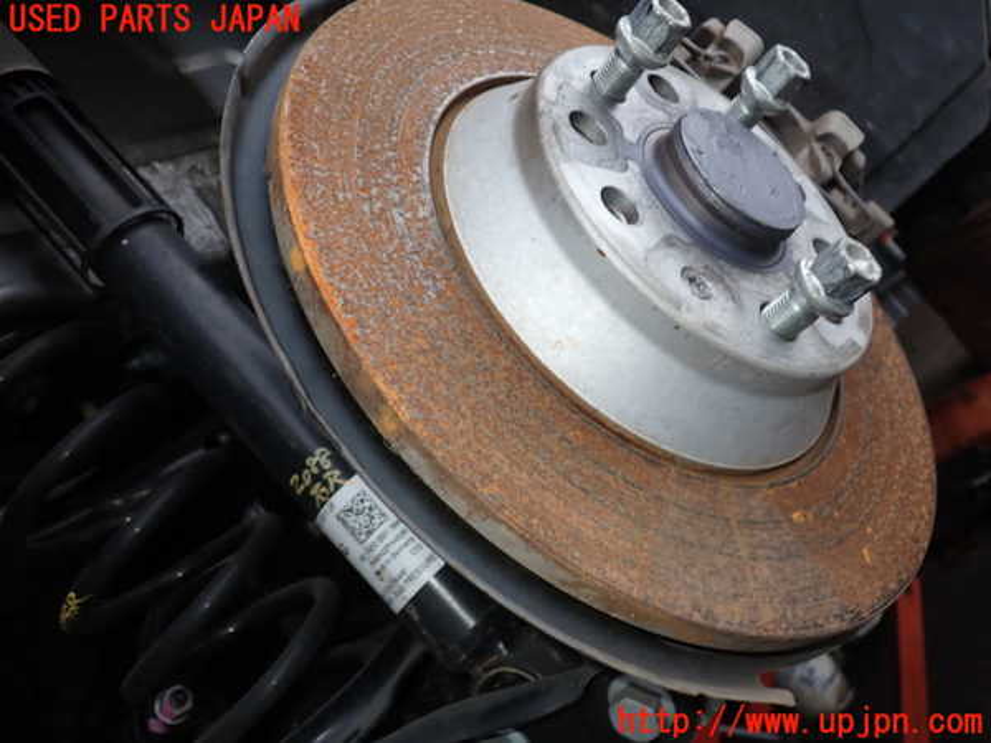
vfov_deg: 46.8
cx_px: 496
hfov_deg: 60.0
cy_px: 372
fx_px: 859
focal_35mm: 30
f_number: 6.3
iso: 100
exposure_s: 1/30
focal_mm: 5.4
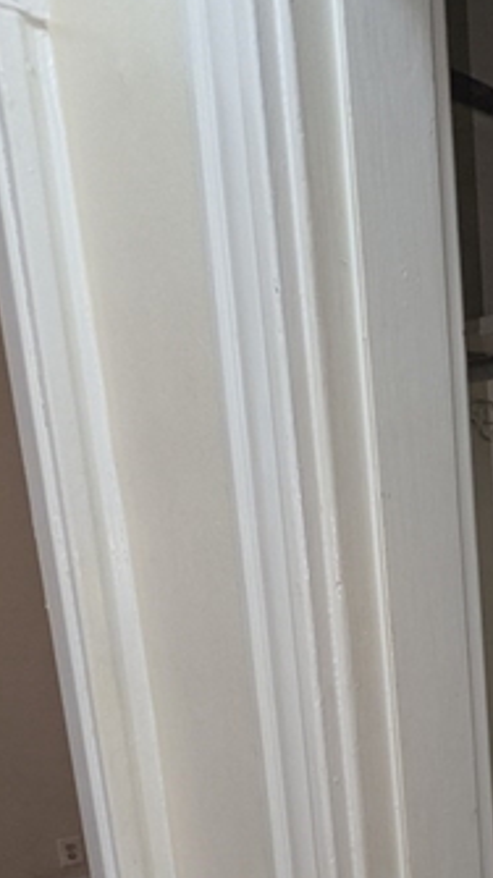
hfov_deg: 23.7
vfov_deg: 46.6
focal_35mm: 40
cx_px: 737
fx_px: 931
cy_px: 755
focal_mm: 2.35
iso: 157
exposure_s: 1/40
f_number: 2.2
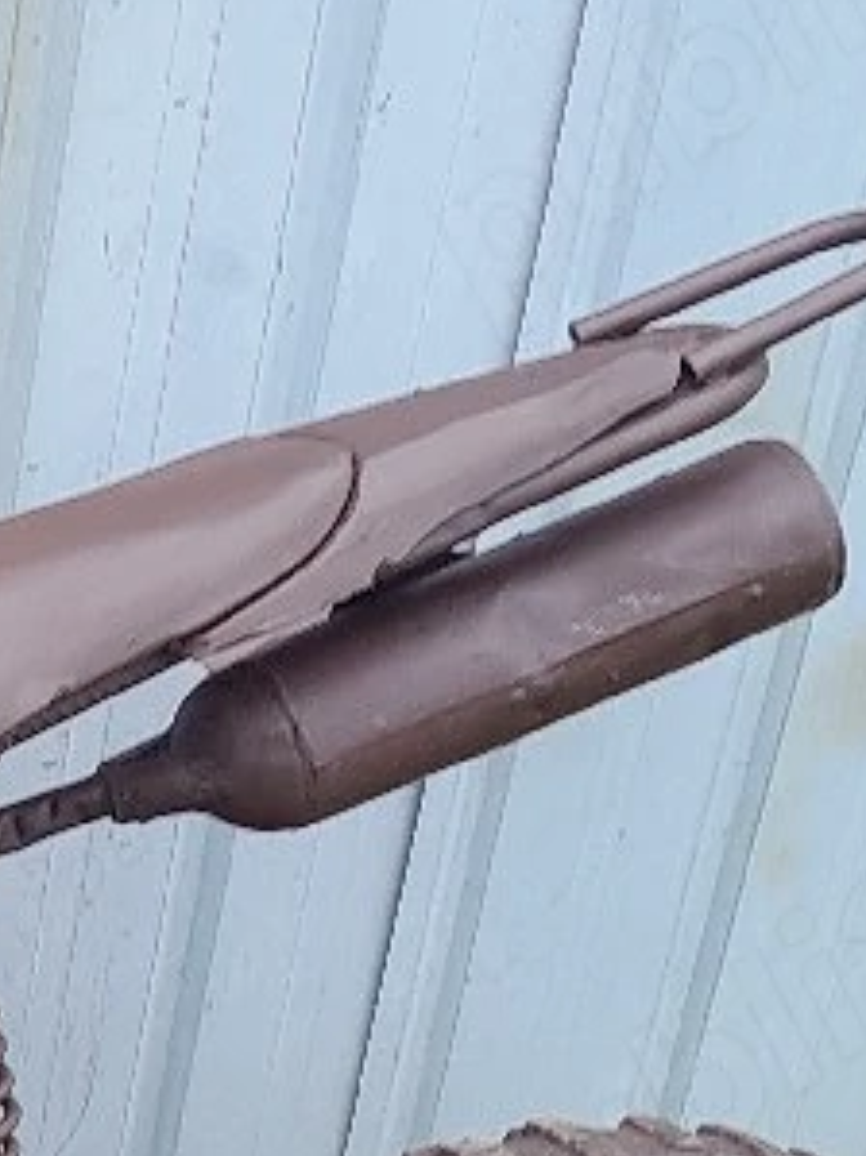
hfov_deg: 11.4
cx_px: -897
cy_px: 1142
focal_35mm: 116
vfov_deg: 16.6
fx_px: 3872
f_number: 1.8
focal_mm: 3.98
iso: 40
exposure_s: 1/50
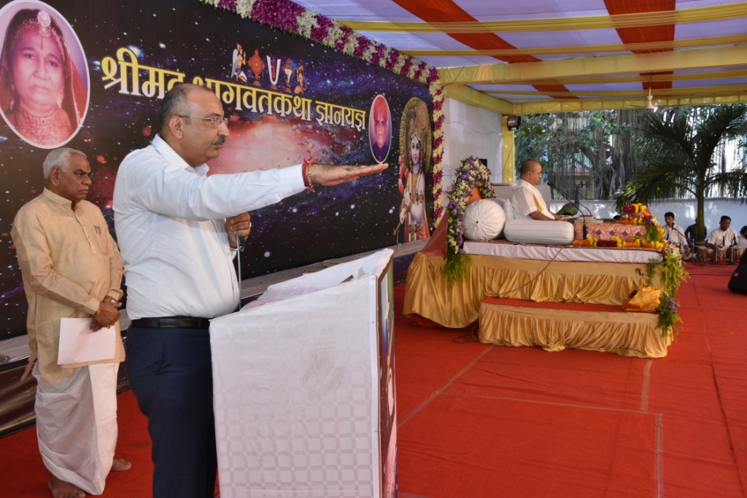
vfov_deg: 43.6
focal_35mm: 30
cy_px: 249
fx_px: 623
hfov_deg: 61.9
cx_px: 374
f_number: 7.1
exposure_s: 1/200
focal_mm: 20
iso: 1250
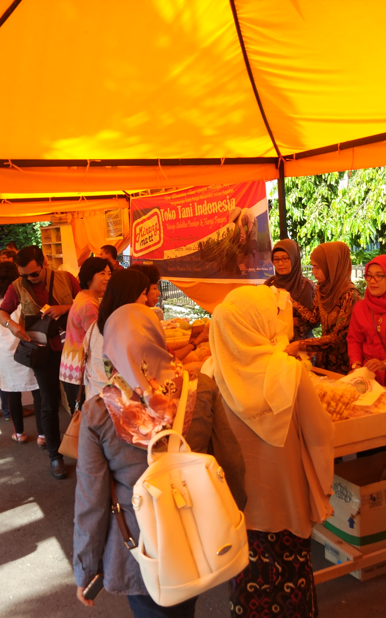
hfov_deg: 38.3
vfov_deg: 58.1
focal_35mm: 33
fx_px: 555
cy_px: 312
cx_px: 196
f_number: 2
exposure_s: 1/156
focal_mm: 4.06
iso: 100
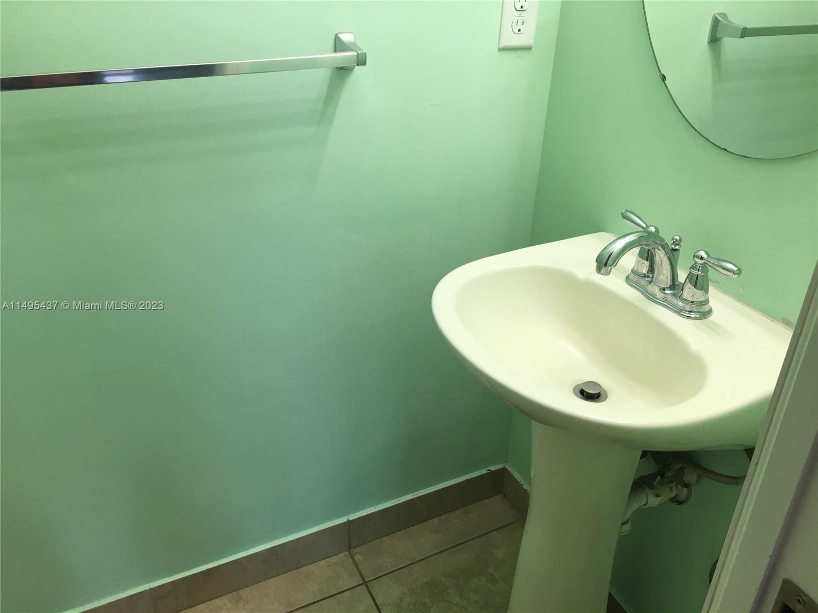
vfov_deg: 48.2
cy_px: 306
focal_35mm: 29
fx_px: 685
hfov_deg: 61.7
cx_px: 409
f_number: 2.2
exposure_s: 1/40
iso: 32
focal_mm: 4.15
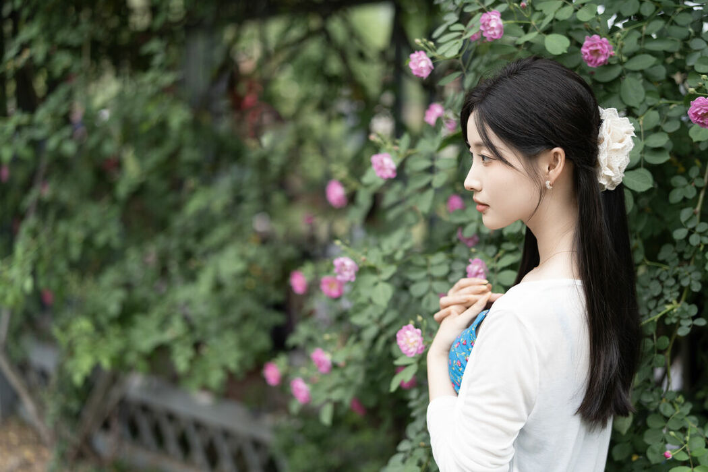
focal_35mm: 50
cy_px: 236
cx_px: 354
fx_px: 983
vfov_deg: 27.0
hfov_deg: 39.6
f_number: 1.4
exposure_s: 1/640
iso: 100
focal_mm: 50
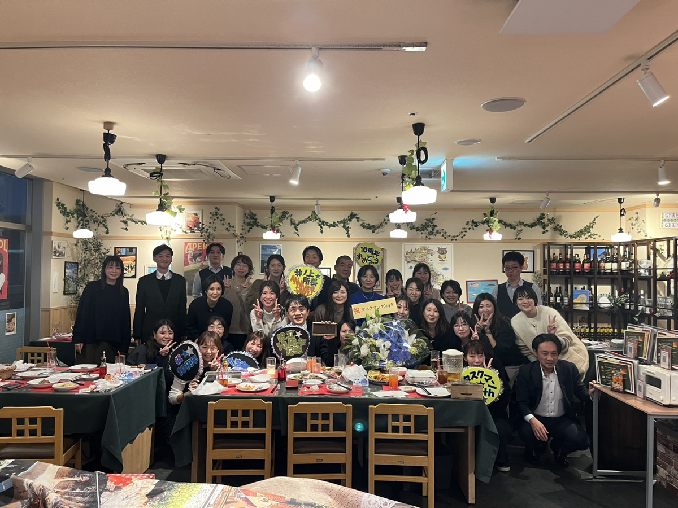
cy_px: 254
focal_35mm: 26
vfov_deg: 53.1
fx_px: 509
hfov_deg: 67.3
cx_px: 339
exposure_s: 1/60
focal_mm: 5.1
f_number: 1.6
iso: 320
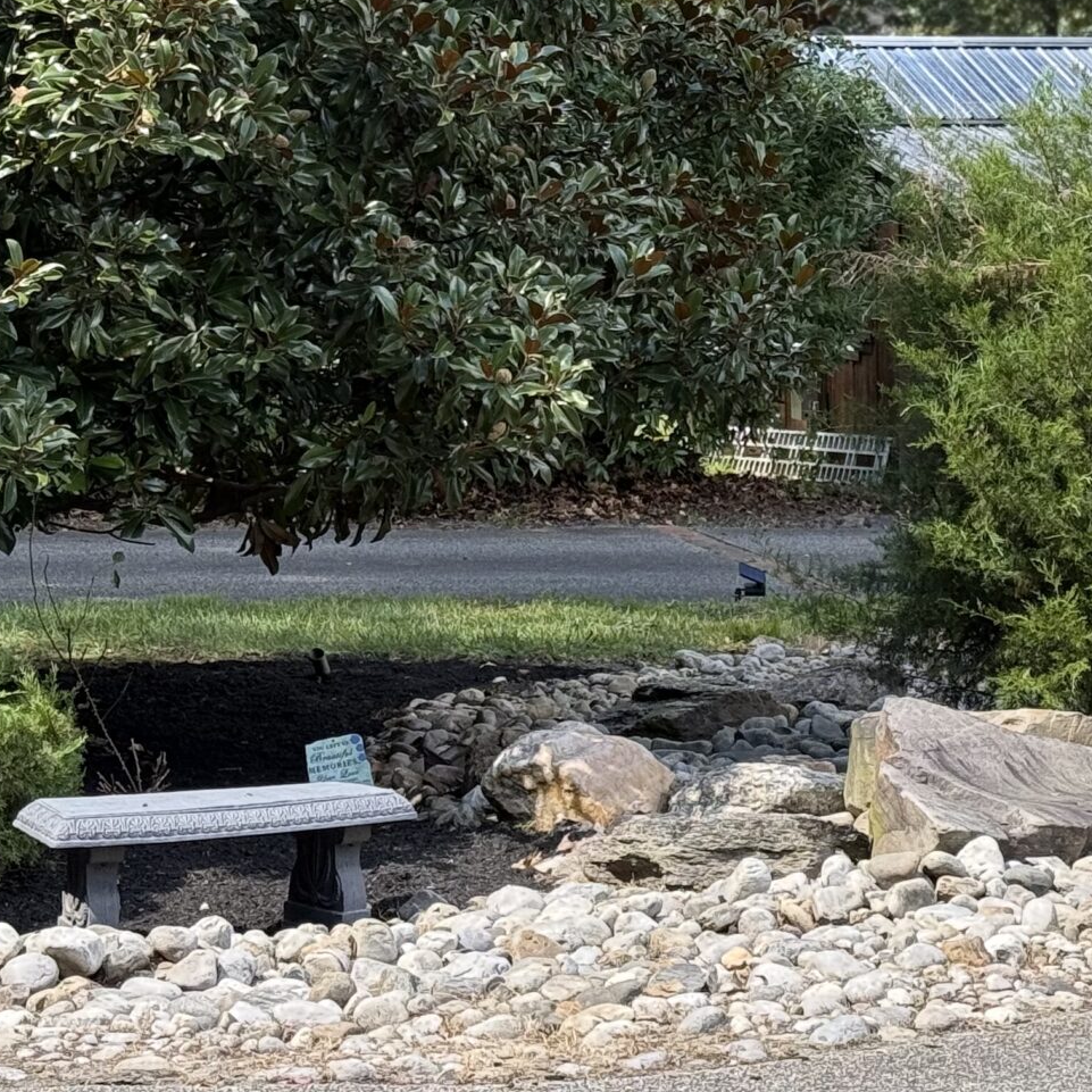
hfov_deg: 15.4
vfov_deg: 15.2
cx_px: 820
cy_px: 74
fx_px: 4033
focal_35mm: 113
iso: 64
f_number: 1.78
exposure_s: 1/339
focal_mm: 6.76
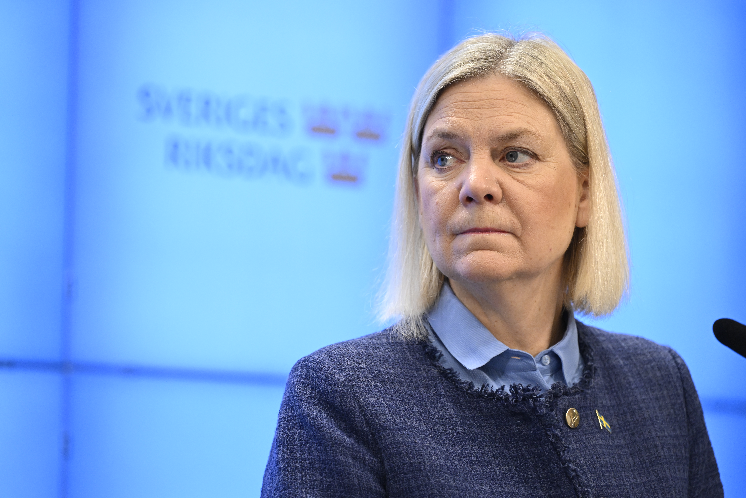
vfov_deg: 6.9
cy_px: 249
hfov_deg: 10.3
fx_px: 4144
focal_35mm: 200
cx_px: 373
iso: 3200
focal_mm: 200
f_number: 4
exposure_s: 1/400
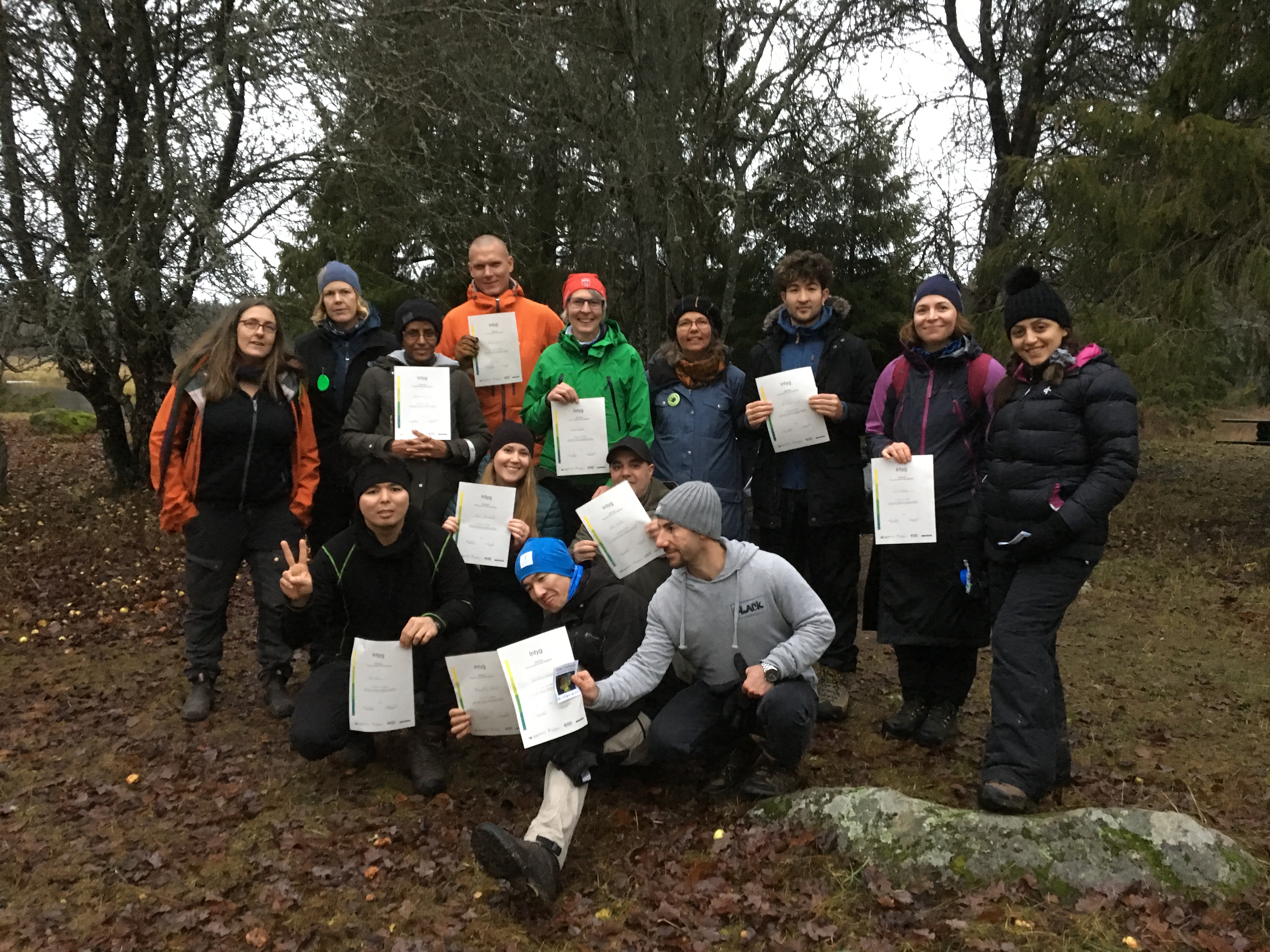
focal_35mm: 29
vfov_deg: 48.2
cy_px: 476
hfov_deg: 61.7
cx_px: 635
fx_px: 1064
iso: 250
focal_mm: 4.15
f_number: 2.2
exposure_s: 1/17
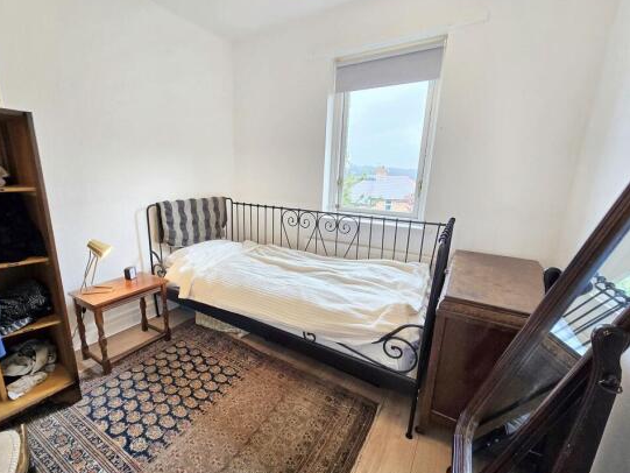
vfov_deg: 85.7
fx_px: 255
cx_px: 292
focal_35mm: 14
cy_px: 242
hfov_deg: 101.9
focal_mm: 2.2
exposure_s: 1/50
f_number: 2.2
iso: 64
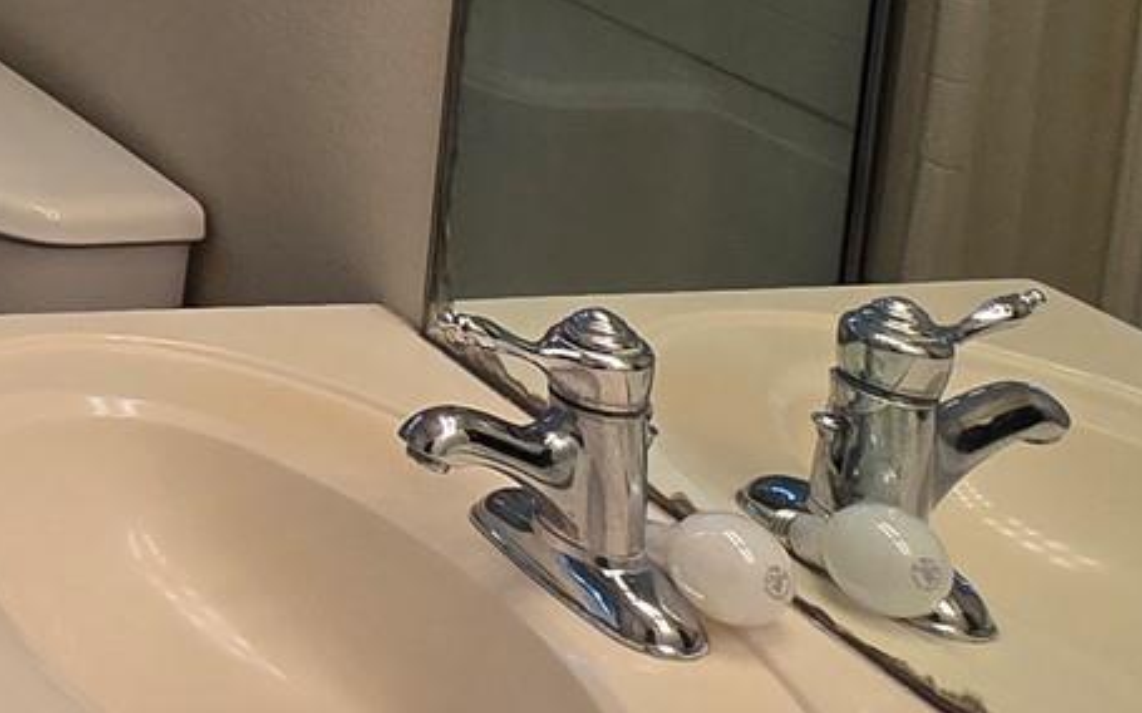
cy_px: -490
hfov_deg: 23.3
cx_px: -738
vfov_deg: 17.7
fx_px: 1929
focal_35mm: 62
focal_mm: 2.2
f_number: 2.2
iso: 50
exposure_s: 1/123
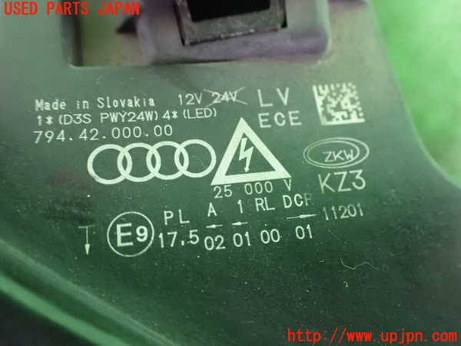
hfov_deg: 60.0
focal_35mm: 30
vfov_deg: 46.8
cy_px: 173
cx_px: 230
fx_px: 400
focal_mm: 5.4
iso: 1600
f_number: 2.3
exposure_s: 1/30
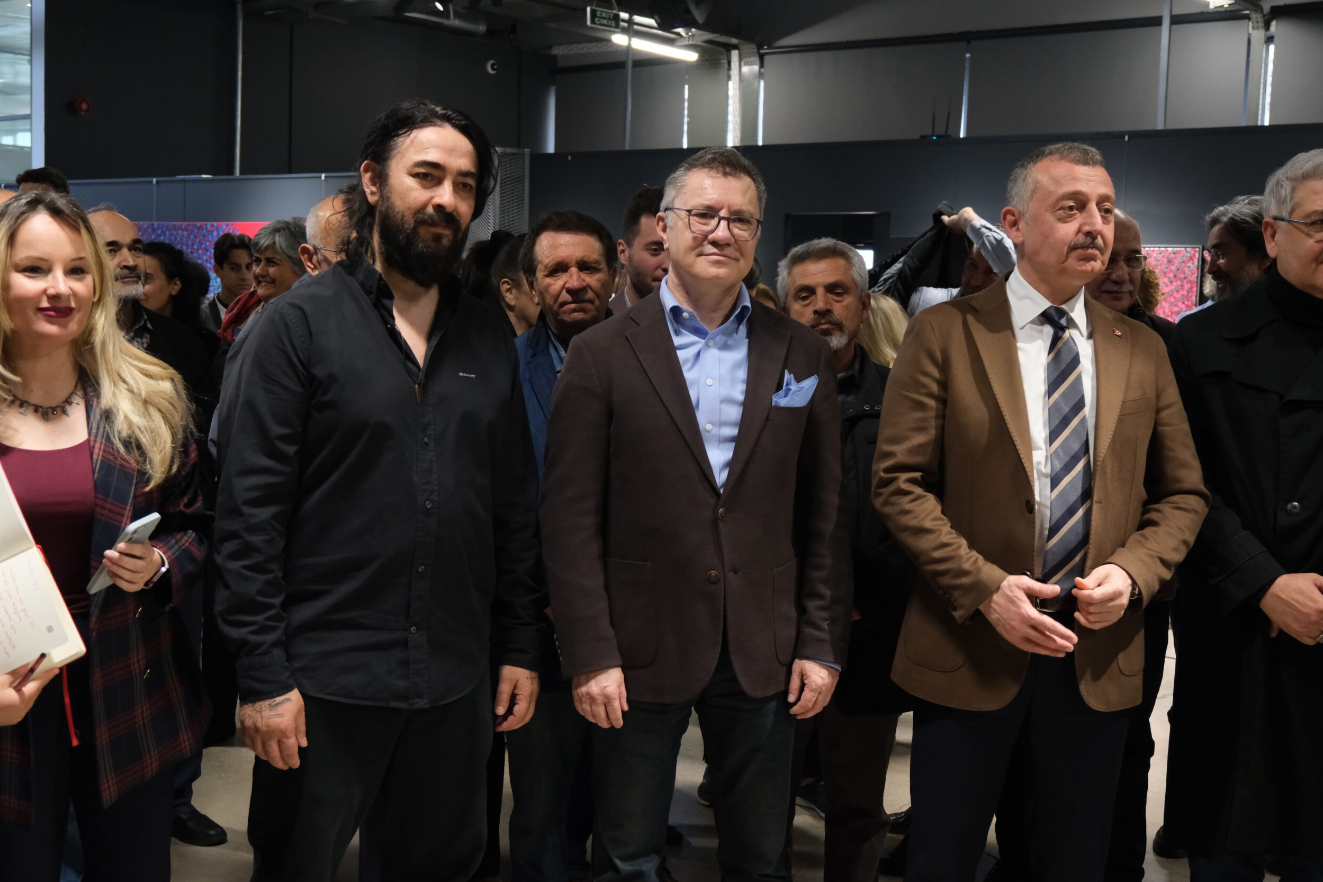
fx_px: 1543
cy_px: 448
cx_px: 646
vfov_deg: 31.9
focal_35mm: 42
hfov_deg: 46.4
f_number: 4
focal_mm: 27.5
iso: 2000
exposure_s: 1/125
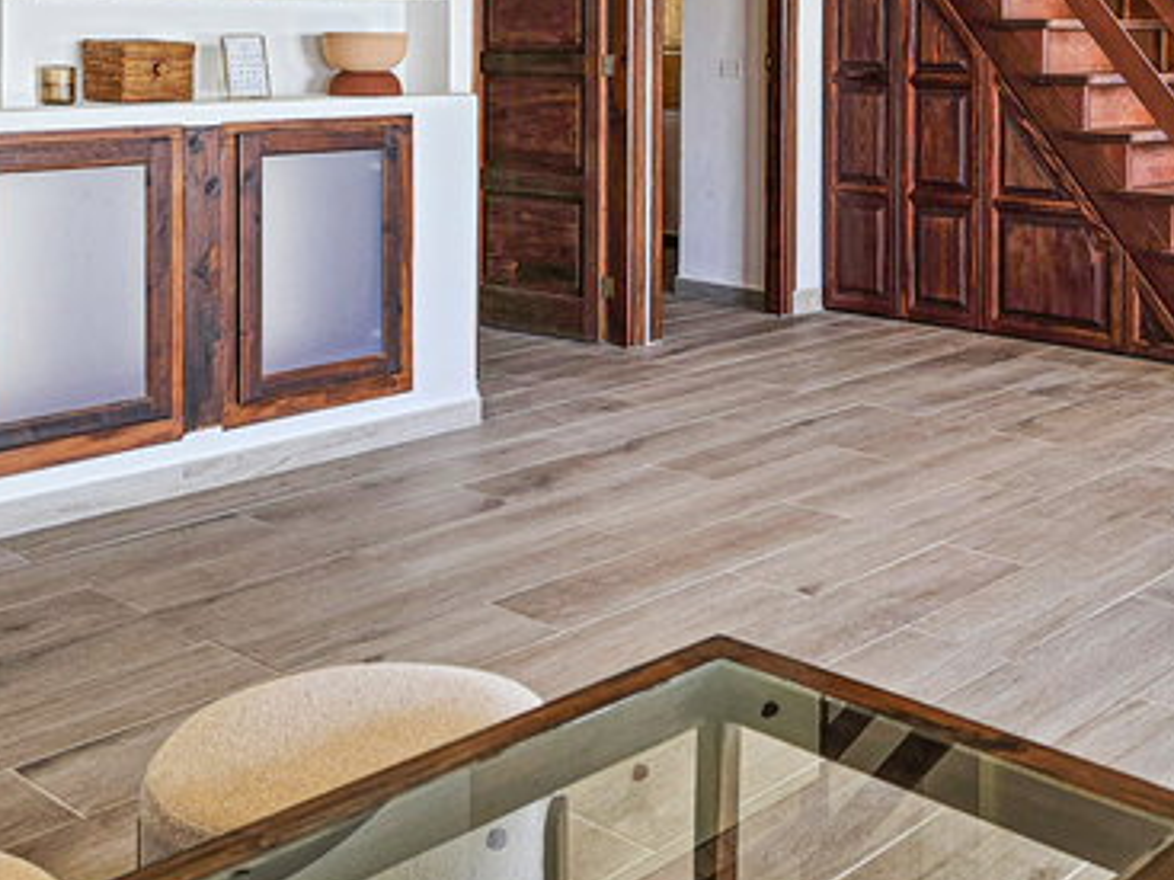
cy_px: 61
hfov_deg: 39.8
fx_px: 1593
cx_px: 809
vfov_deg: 29.4
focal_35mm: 47
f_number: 1.8
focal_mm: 5.4
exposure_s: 1/190
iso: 64
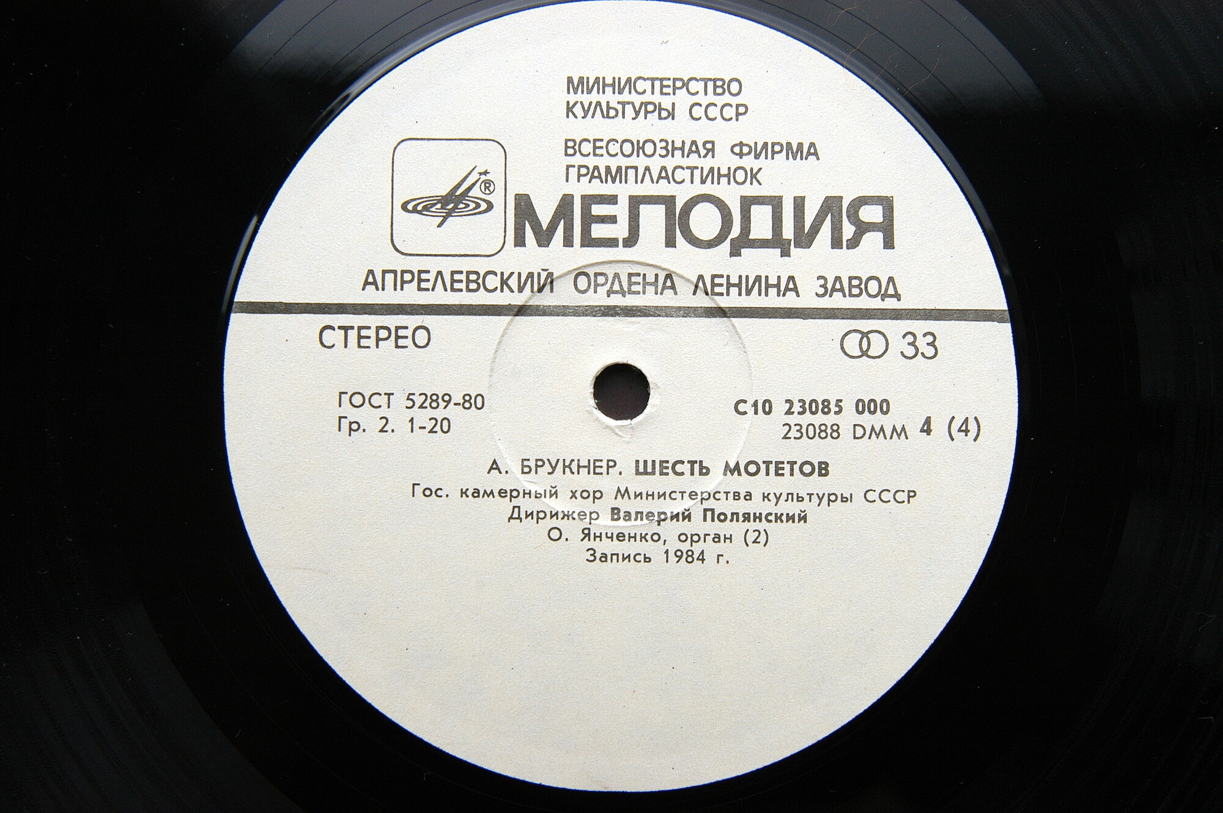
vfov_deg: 25.7
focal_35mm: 52
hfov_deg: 37.9
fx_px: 1782
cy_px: 406
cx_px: 612
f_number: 6.3
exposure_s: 1/160
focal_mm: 35
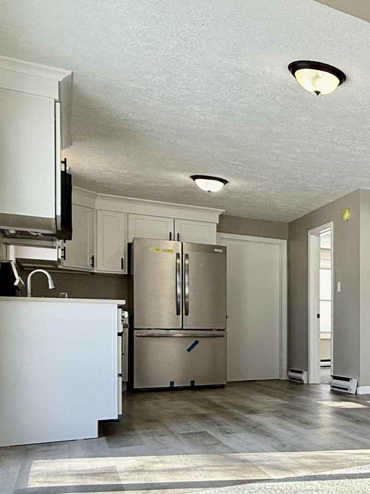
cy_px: 339
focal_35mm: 40
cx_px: 592
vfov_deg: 45.9
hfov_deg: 24.8
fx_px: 570
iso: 50
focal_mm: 2.22
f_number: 2.2
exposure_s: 1/148
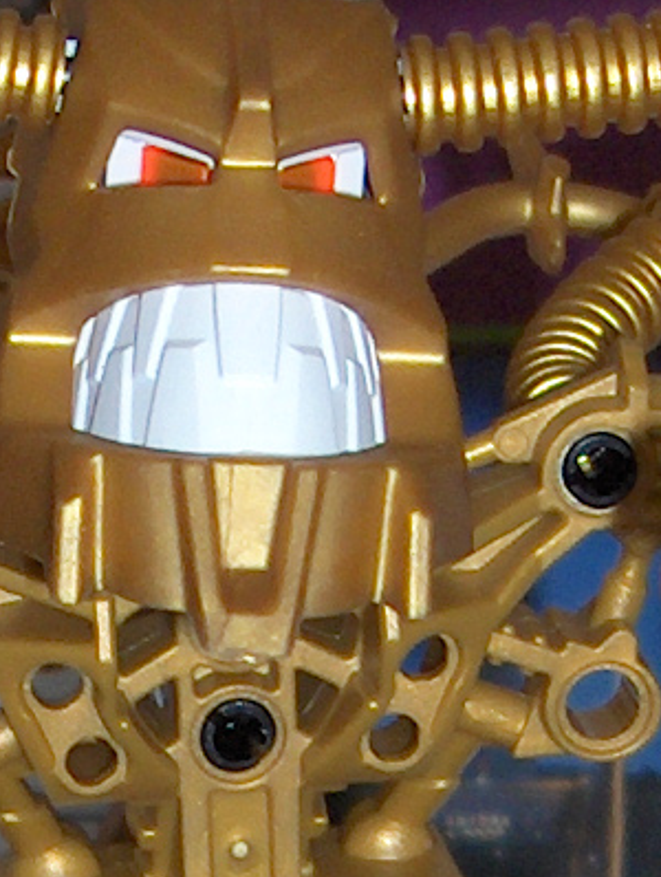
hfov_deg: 5.9
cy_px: 1078
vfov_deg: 7.7
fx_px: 6446
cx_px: -26
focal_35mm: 254
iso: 100
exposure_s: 1/60
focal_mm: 8
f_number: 2.8
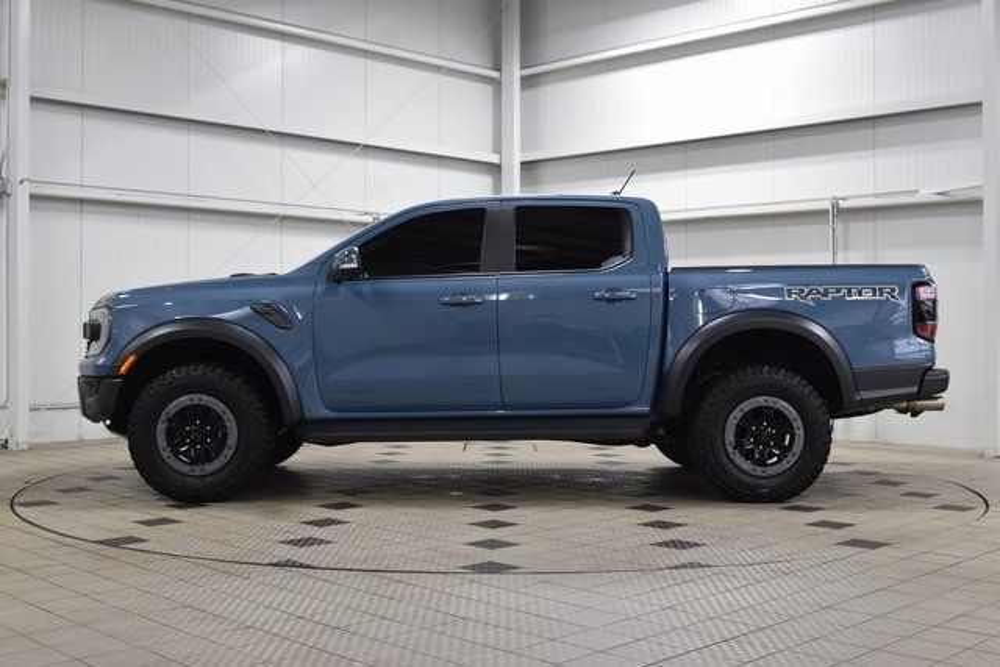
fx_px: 1209
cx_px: 500
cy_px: 334
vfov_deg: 30.9
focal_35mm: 44
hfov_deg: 45.0
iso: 1600
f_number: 6.3
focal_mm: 29
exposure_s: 1/60
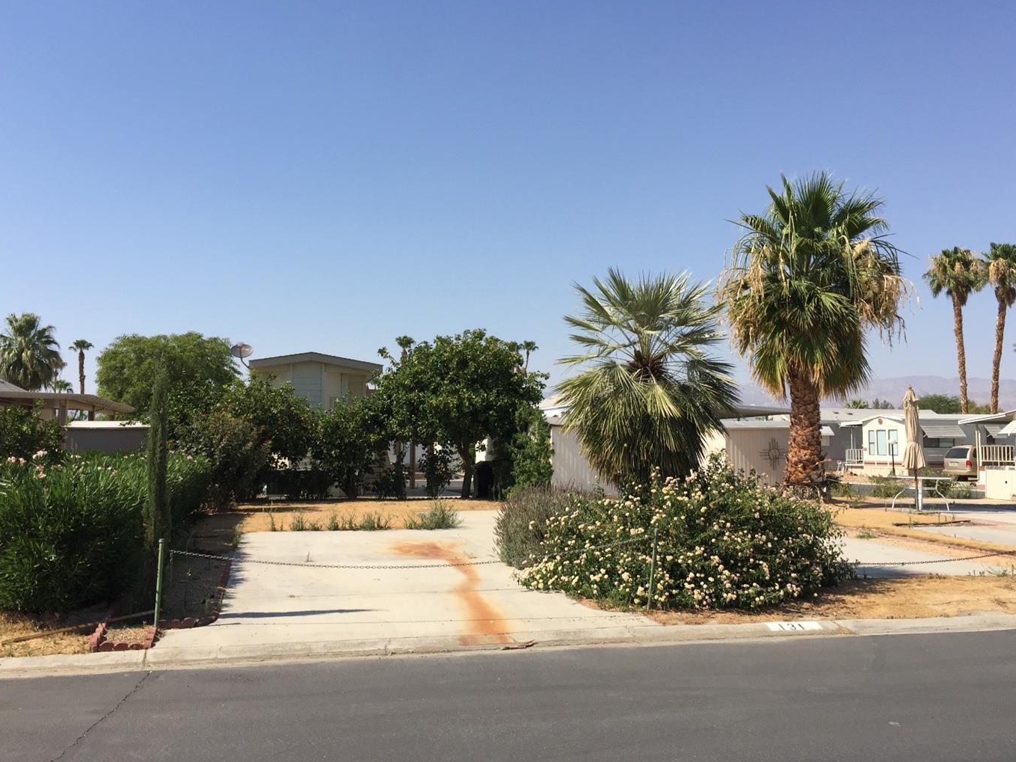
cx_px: 496
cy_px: 405
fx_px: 939
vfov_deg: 44.1
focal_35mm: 32
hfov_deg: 56.8
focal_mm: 4.15
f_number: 2.2
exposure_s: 1/2198
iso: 32
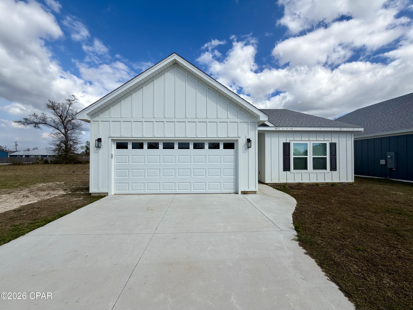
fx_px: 167
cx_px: 206
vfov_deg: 85.7
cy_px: 155
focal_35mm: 14
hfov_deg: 102.1
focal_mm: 2.22
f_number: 2.2
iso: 20
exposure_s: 1/1285
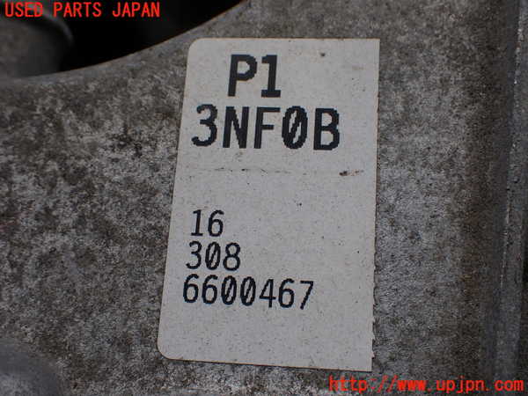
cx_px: 264
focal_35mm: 47
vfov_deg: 30.9
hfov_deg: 40.4
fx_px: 717
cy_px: 198
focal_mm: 8.4
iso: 125
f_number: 4.5
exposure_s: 1/200
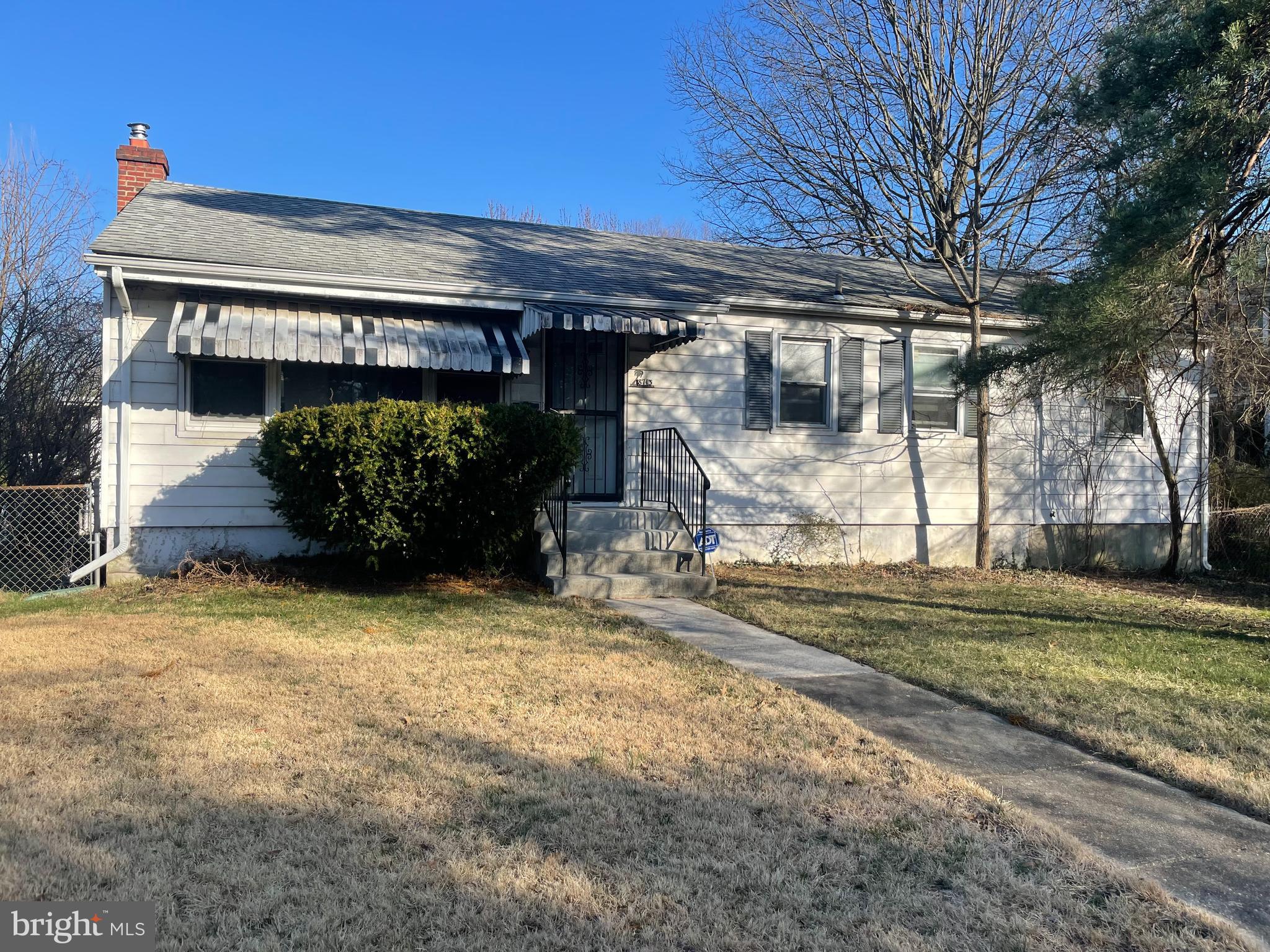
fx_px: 954
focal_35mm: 26
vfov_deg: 53.1
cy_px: 476
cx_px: 635
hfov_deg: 67.3
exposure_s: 1/1742
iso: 32
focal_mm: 4.2
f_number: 1.6
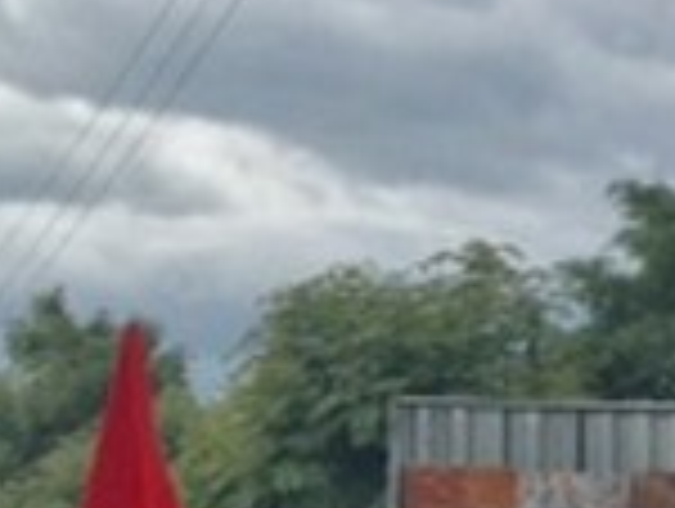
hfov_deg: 11.9
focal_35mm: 159
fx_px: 3105
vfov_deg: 9.3
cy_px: 384
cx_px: -304
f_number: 2.2
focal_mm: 4.15
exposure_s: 1/2849
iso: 25
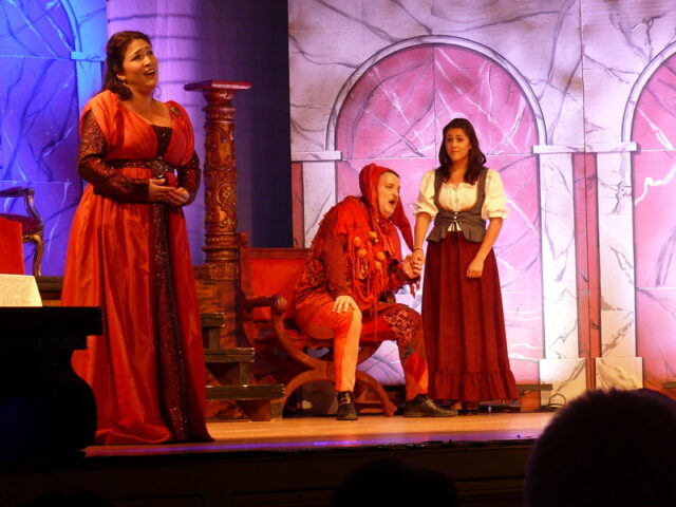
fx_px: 2754
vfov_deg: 10.5
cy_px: 254
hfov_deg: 14.0
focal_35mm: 141
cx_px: 338
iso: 200
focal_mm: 21
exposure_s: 1/10
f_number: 3.2
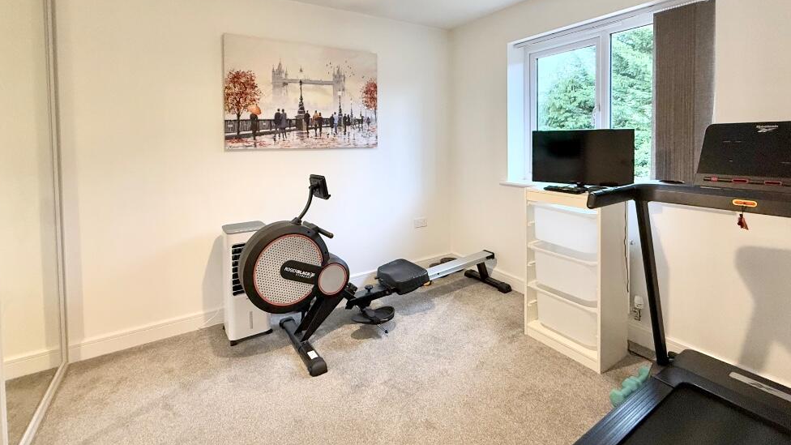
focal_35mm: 16
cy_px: 148
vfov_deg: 65.3
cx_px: 389
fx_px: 336
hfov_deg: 99.4
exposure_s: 1/50
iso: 320
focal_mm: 2.22
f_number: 2.2
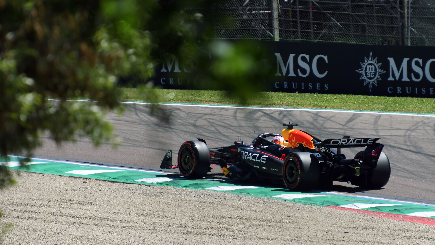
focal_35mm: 630
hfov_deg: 3.4
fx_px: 7267
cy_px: 104
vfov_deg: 1.9
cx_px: 217
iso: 500
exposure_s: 1/2500
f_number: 6.3
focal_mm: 400
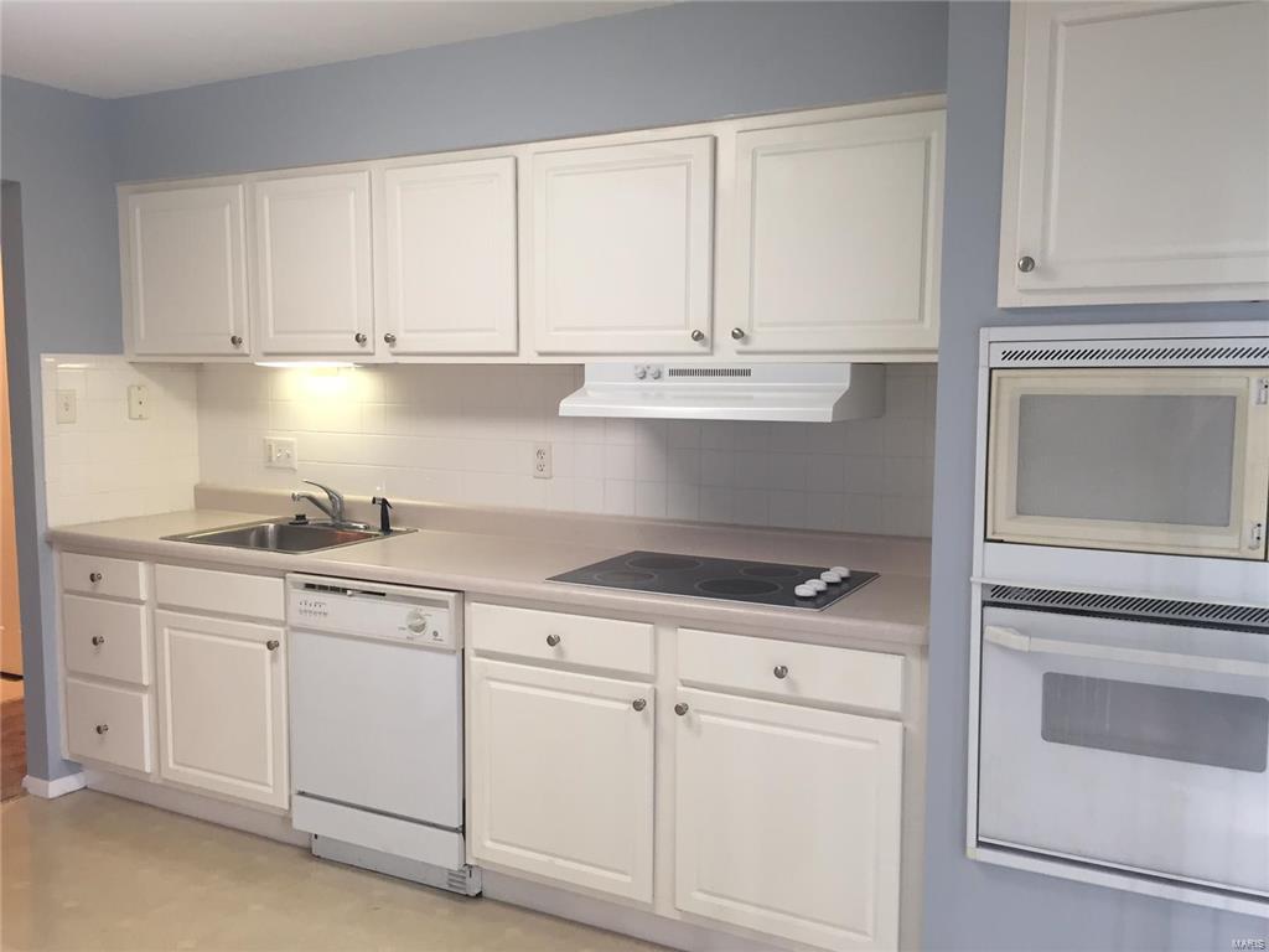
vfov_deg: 48.2
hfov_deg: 61.7
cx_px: 634
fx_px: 1063
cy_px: 476
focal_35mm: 29
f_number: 2.2
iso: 64
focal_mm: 4.15
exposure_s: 1/30
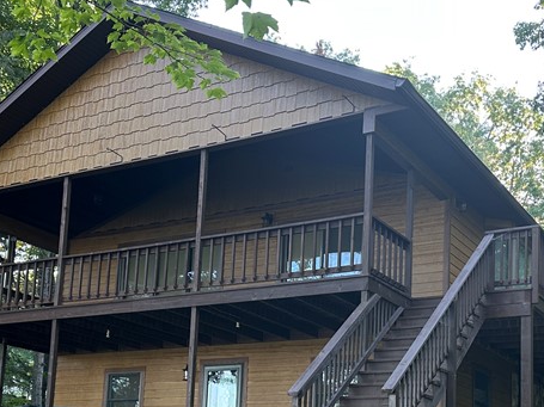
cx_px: 297
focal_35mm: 54
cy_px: 360
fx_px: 848
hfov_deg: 35.5
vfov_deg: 26.2
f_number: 1.78
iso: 100
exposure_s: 1/127
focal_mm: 6.86
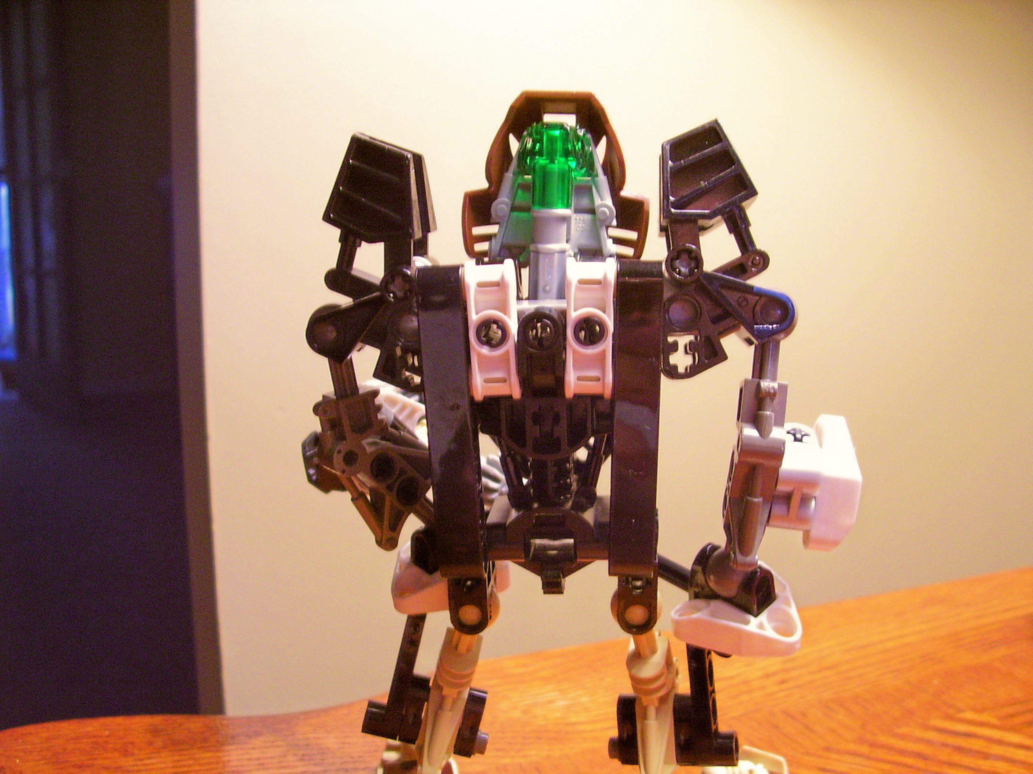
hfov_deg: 54.0
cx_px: 516
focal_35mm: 34
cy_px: 387
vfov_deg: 41.8
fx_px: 1015
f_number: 2.7
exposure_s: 1/8
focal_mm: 5.6
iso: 160
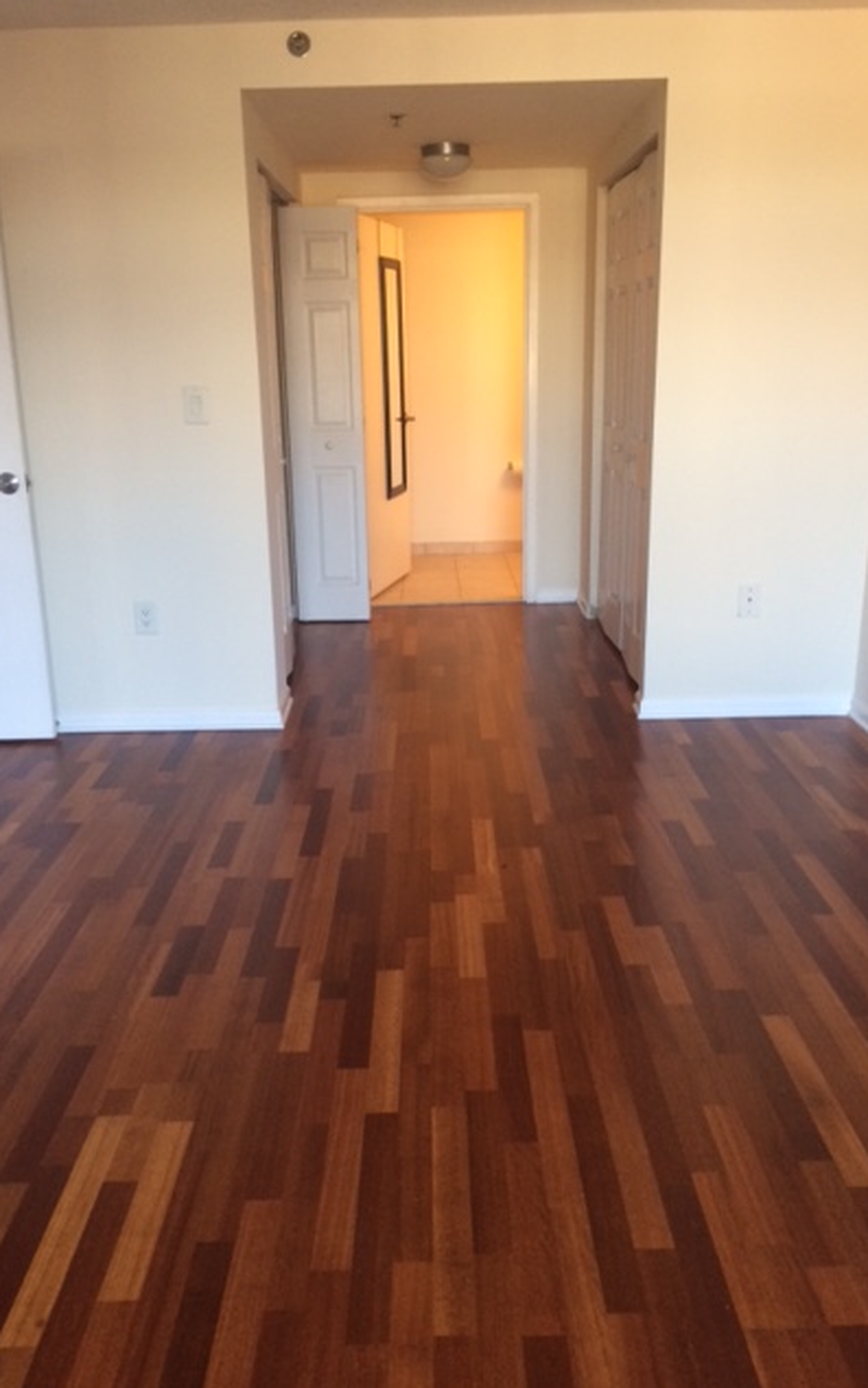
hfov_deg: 40.6
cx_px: 433
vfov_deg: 61.2
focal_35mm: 31
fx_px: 1173
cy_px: 697
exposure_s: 1/30
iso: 100
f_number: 2.2
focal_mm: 4.15
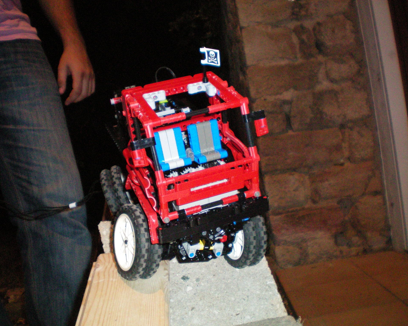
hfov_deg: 45.8
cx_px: 205
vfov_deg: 37.3
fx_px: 483
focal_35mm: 40
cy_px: 164
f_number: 3.1
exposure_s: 1/60
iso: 400
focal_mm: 6.3
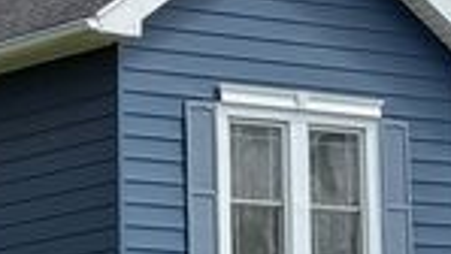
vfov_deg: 4.3
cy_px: 298
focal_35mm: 281
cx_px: 327
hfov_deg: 7.7
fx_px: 3362
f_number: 2.8
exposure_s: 1/555
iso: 25
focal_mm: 9
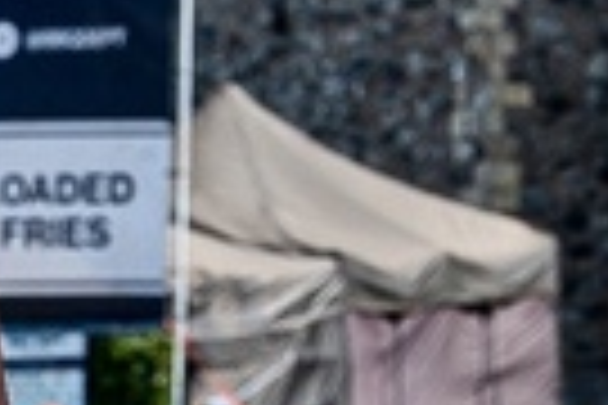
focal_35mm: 522
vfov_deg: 2.6
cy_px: 1456
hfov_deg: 3.9
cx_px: -212
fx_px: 8815
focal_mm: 47
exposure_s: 1/640
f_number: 4.5
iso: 80
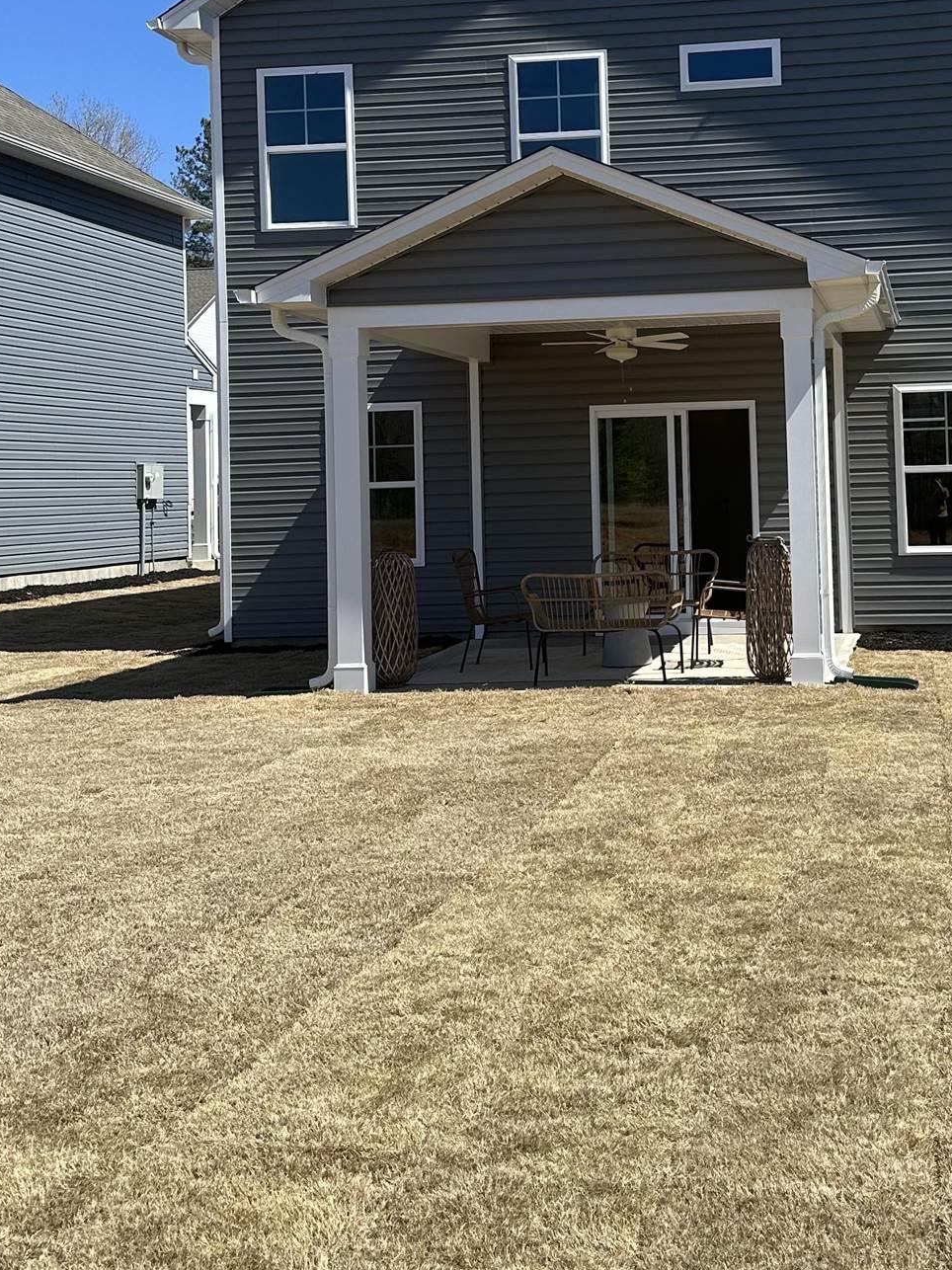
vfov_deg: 43.2
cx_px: 730
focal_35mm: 43
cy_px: 419
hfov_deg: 32.8
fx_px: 1577
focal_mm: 6.86
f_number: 1.78
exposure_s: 1/3861
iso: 80
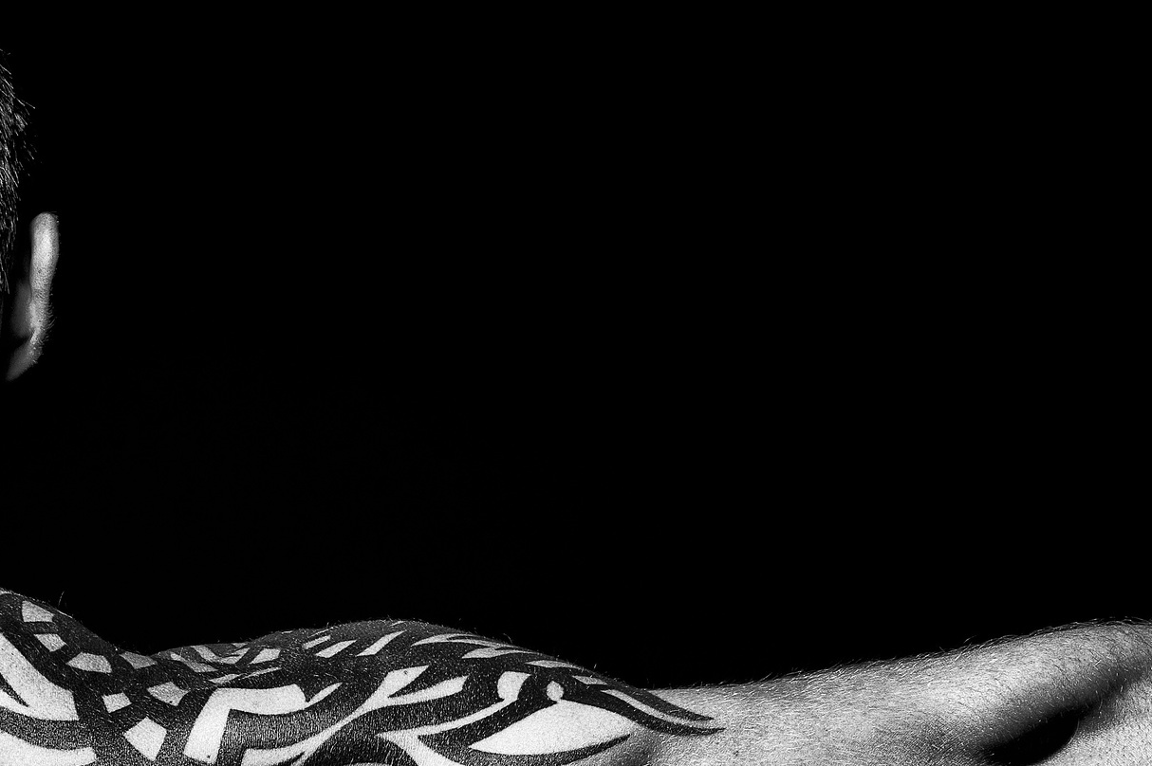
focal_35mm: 278
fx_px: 8891
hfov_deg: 7.4
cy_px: 694
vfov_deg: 4.9
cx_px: 534
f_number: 11
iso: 200
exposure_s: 1/125
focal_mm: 135
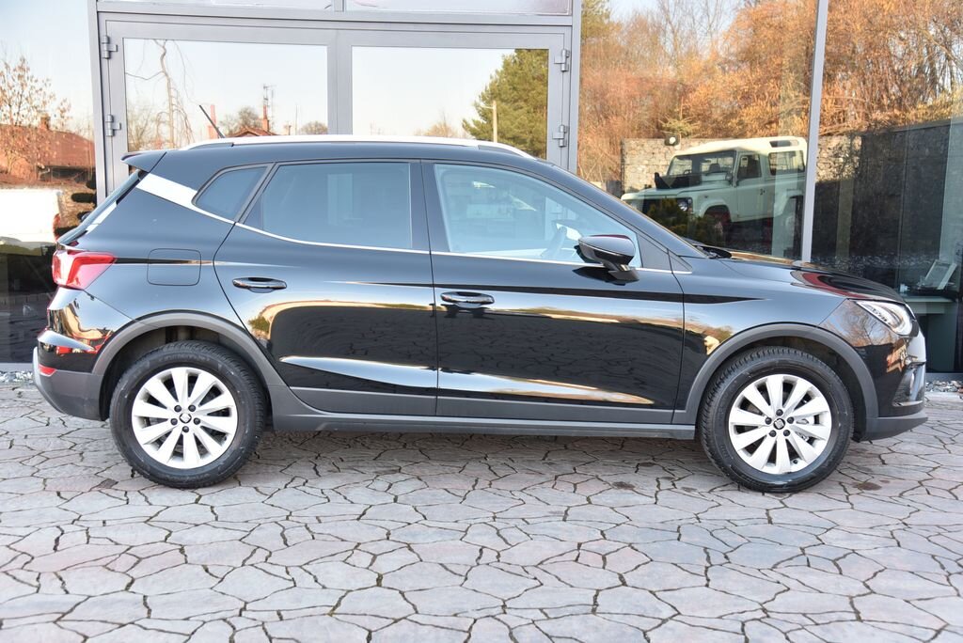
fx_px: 1071
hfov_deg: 48.4
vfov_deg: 33.4
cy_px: 322
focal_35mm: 40
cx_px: 482
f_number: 4.5
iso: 500
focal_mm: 40
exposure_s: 1/80
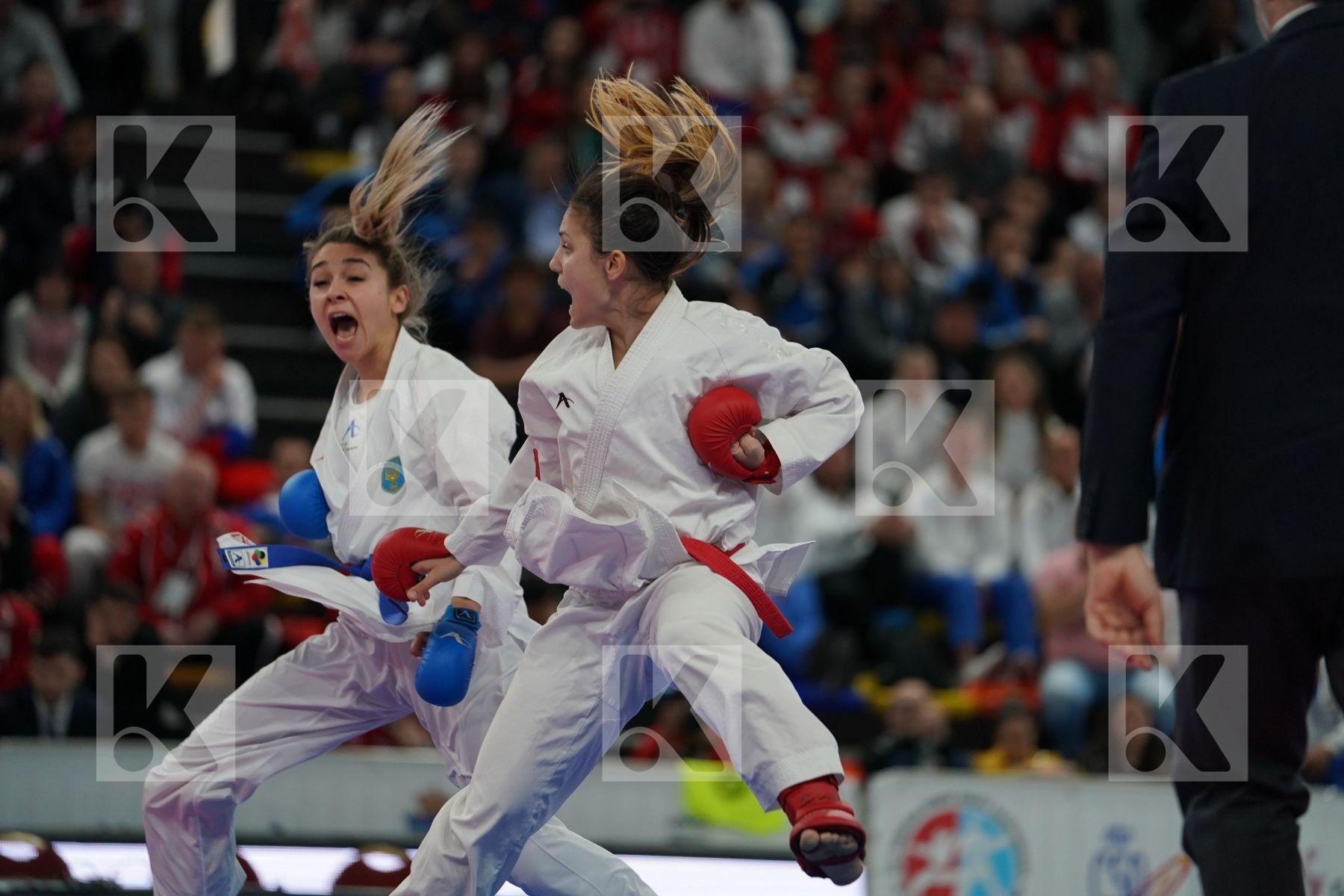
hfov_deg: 10.3
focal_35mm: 200
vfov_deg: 6.9
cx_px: 672
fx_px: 7466
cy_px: 448
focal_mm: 200
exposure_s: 1/1000
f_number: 2.8
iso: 1600
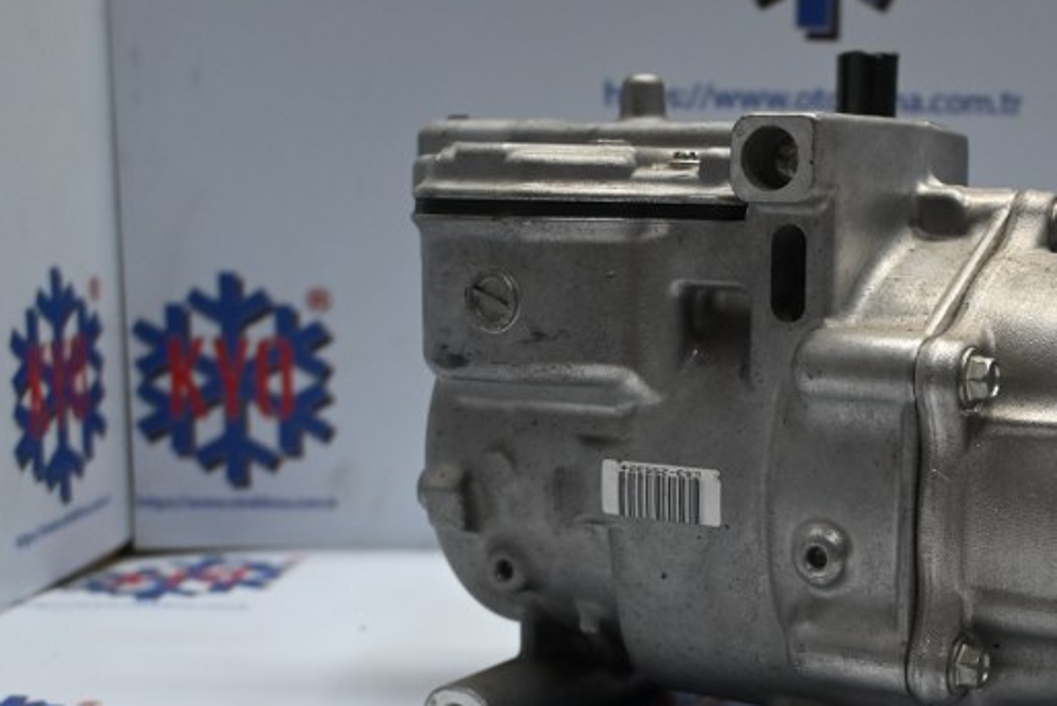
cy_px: 452
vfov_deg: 23.7
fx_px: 1679
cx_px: 810
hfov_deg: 34.1
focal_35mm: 57
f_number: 4.2
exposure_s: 1/125
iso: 900
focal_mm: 24.5
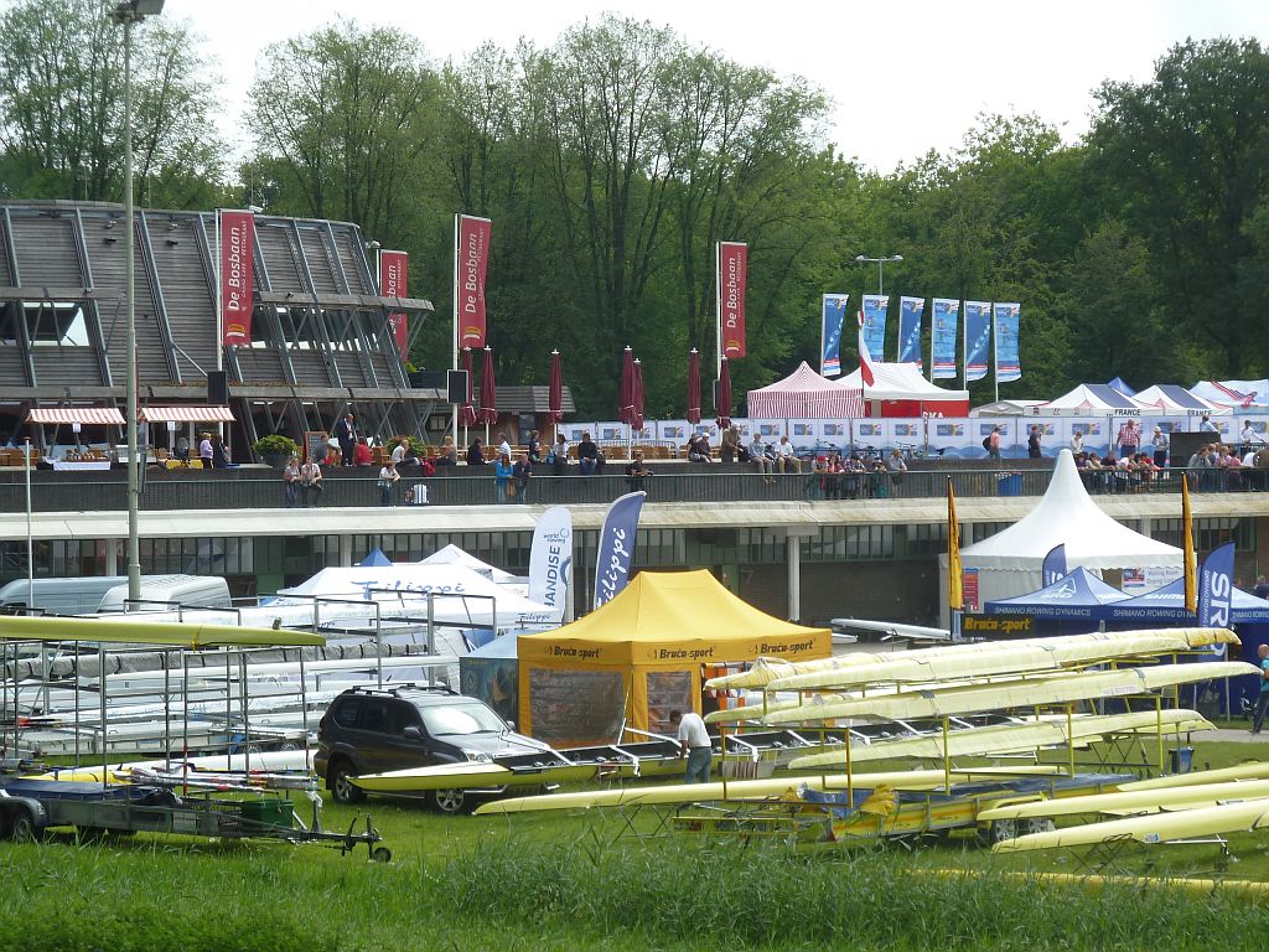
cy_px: 476
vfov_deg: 10.8
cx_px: 634
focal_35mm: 137
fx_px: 5022
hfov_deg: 14.4
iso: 80
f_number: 4.5
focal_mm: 22.5
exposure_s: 1/320
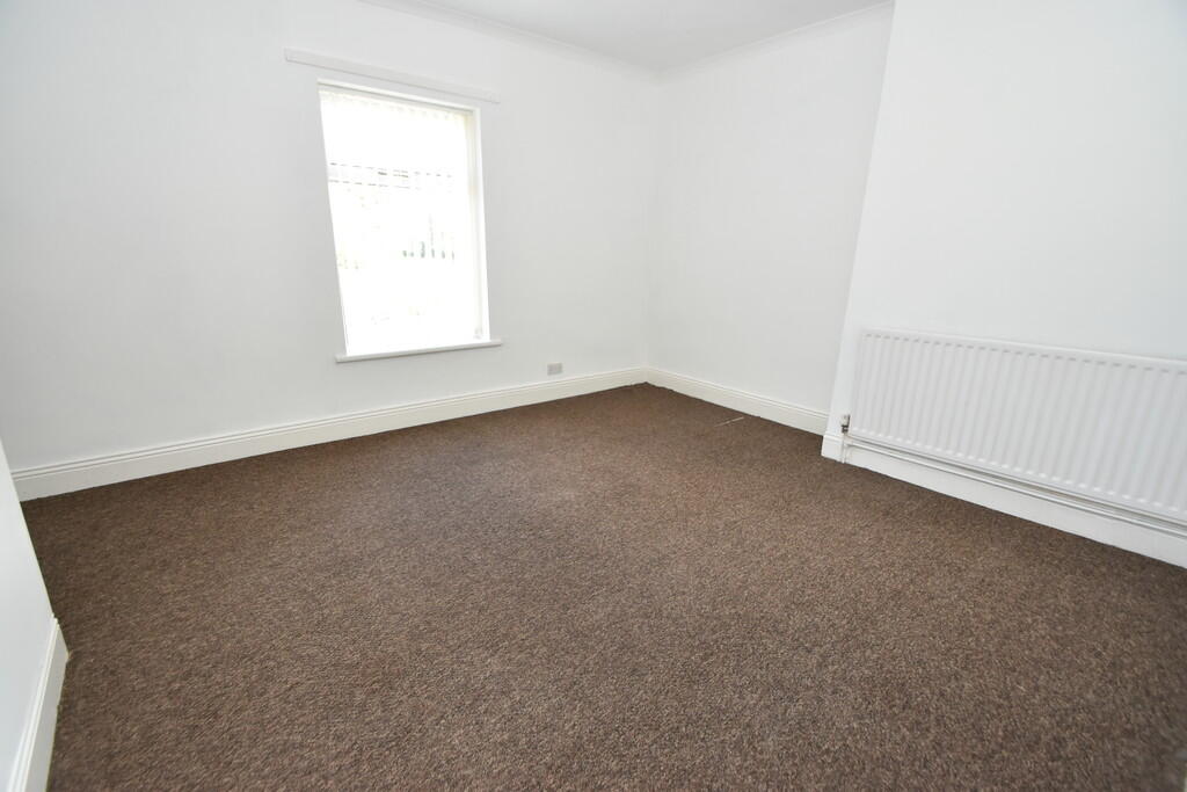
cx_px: 594
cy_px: 396
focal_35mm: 15
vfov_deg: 77.3
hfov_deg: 100.4
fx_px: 495
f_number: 5.6
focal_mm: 10
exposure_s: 1/125
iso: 800
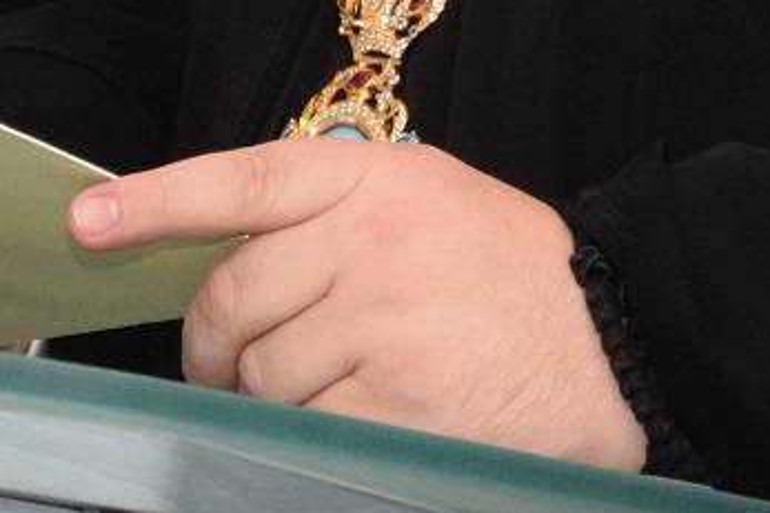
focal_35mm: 571
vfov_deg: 2.4
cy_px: -758
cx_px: 515
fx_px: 12207
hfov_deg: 3.6
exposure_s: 1/100
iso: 2500
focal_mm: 66
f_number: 6.3
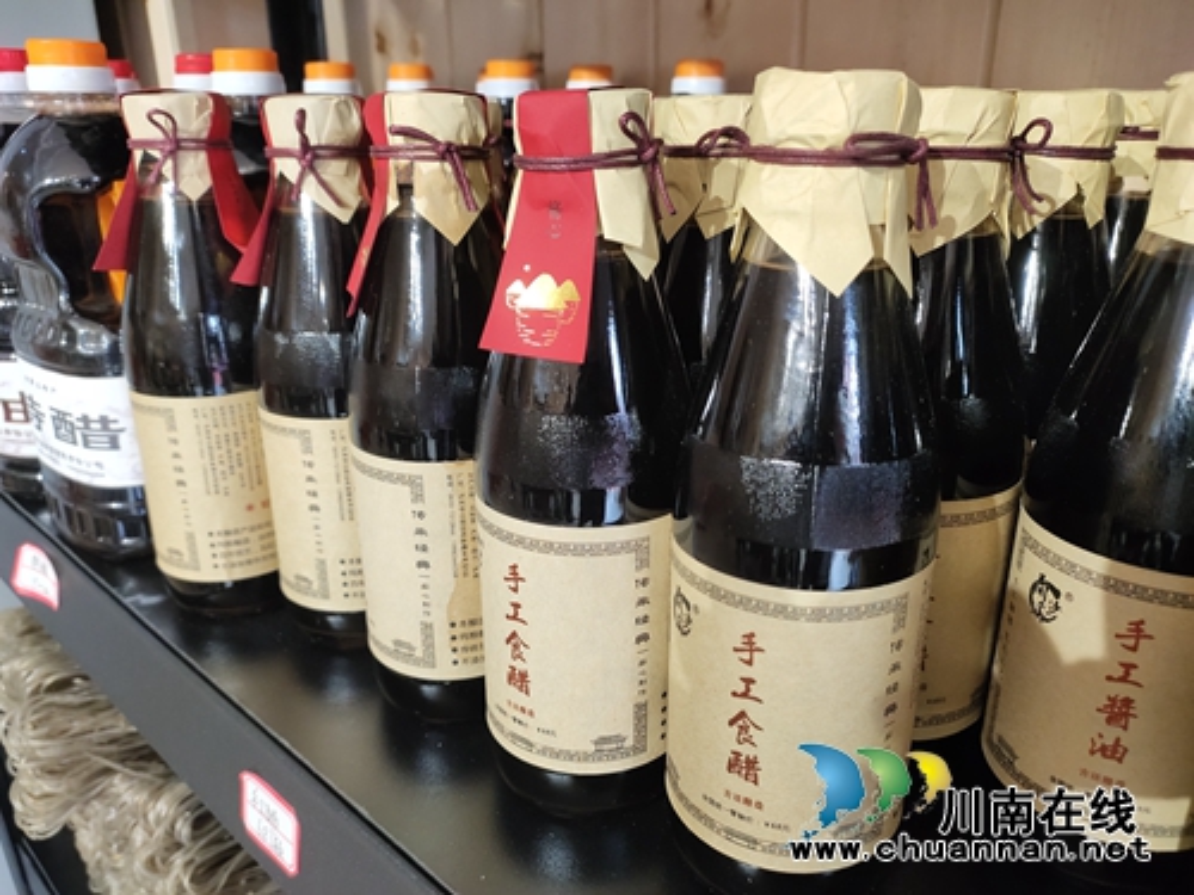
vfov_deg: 58.9
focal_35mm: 23
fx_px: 793
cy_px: 448
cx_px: 597
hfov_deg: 73.9
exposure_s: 1/100
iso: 776
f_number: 1.79
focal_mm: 4.76
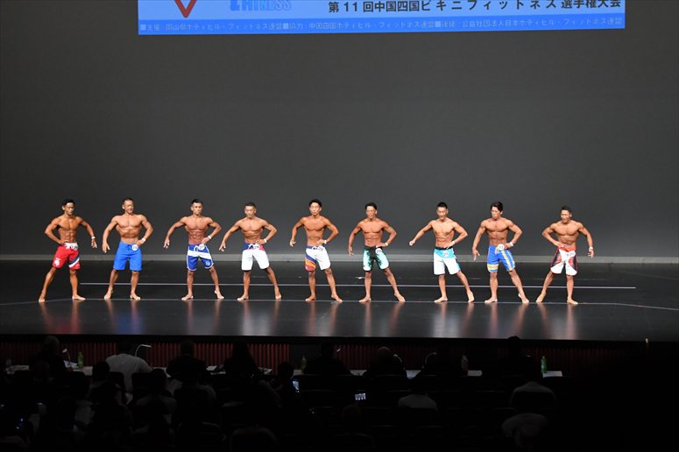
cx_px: 340
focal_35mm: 87
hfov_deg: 23.4
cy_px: 226
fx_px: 1640
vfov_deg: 15.7
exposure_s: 1/400
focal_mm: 58
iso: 4000
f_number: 5.6
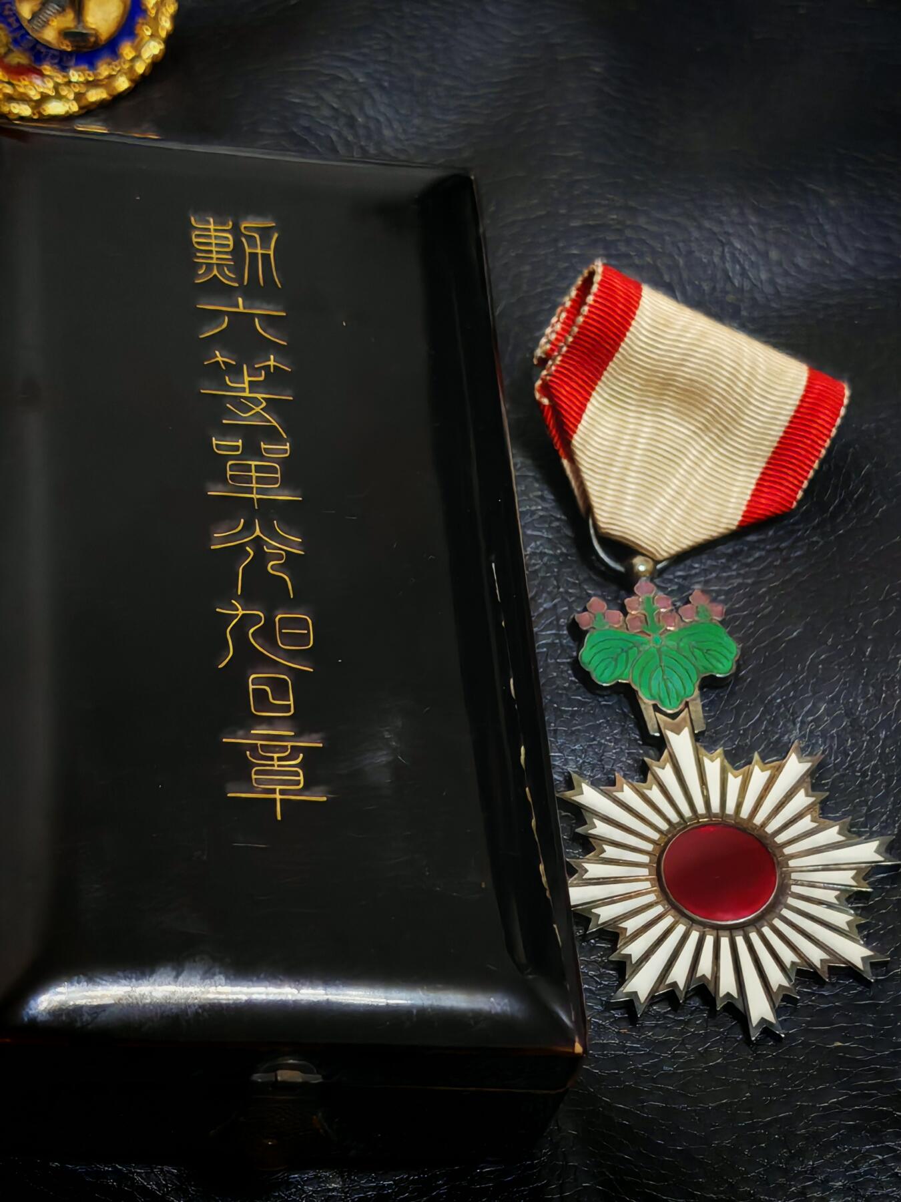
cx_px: 450
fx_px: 3297
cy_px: 601
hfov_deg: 15.6
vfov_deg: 20.7
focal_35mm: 95
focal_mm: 7.62
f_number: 1.6
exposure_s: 1/50
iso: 640
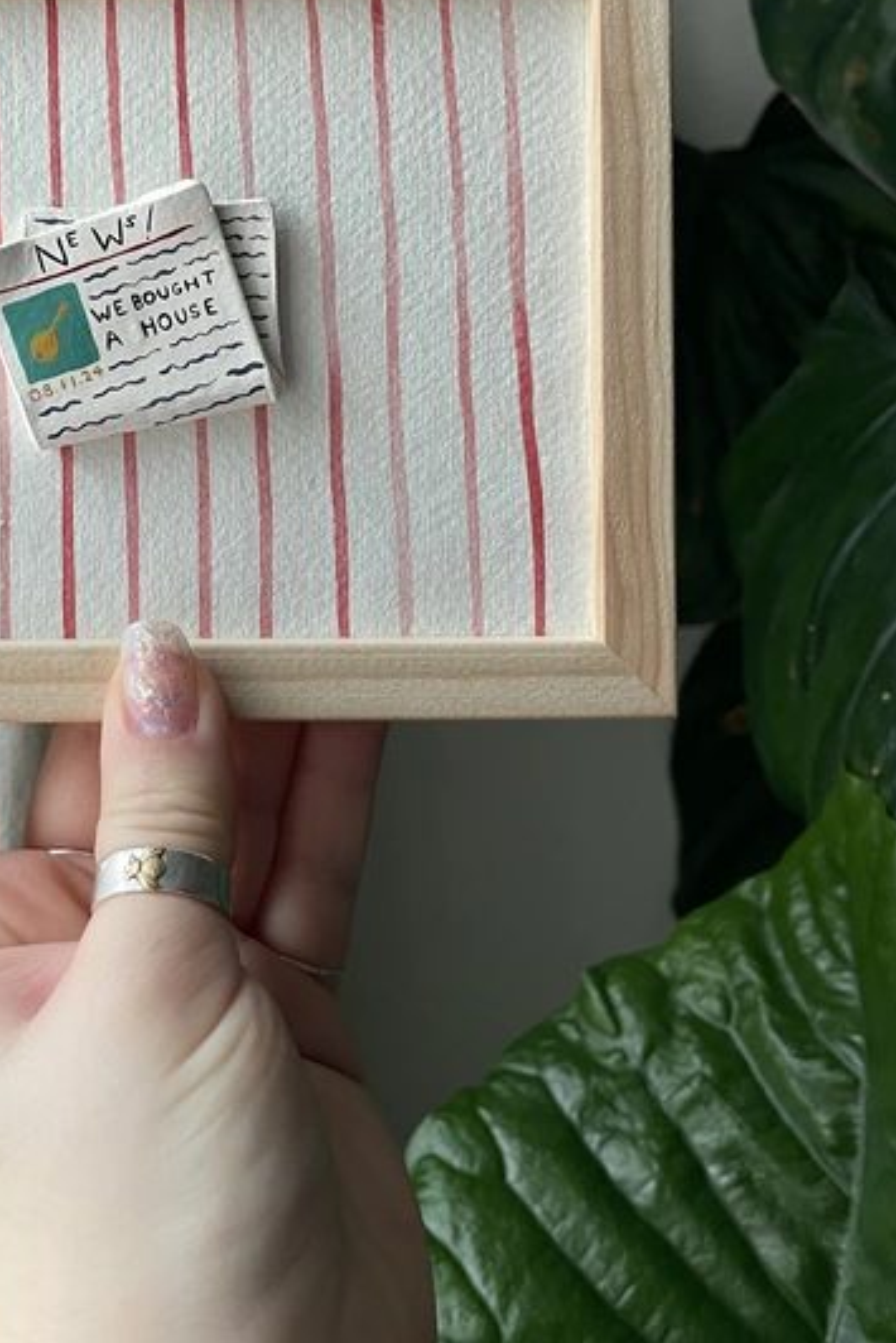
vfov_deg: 44.1
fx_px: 1604
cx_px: 83
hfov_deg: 29.8
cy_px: 356
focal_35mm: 43
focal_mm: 5.1
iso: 125
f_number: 1.6
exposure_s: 1/100
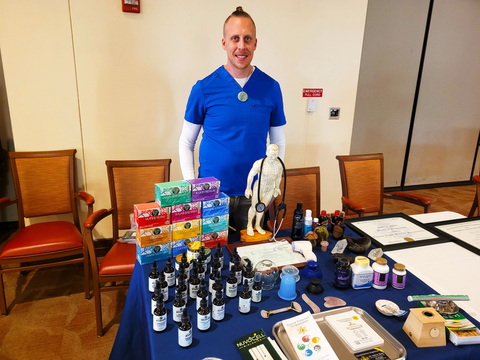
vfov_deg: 53.1
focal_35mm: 26
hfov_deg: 67.3
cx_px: 240
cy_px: 180
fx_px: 361
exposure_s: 1/40
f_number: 1.8
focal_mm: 5.4
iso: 500
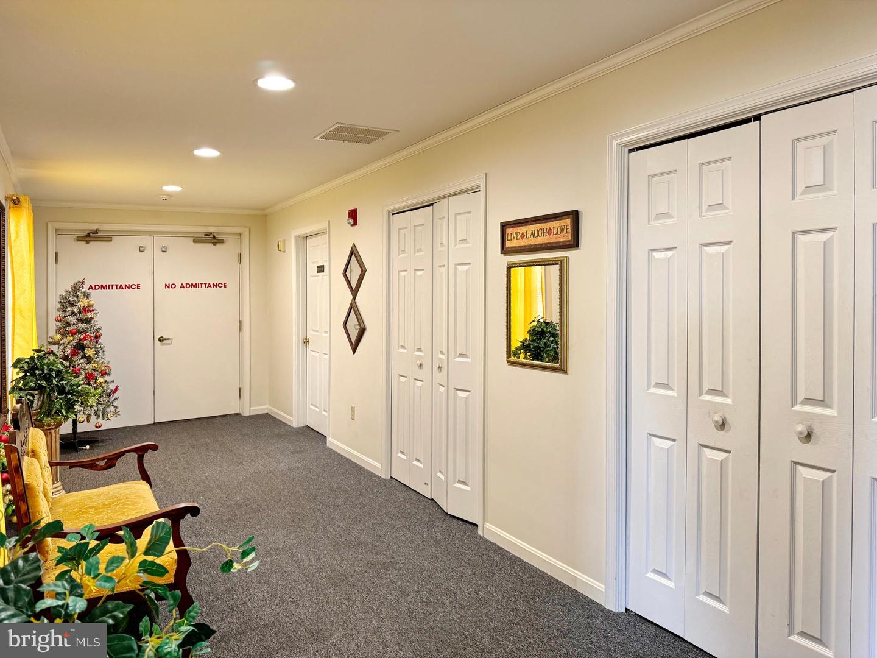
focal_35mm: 24
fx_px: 608
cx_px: 438
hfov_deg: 71.6
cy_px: 329
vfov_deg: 56.8
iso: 160
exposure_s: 1/60
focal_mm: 6.76
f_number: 1.78
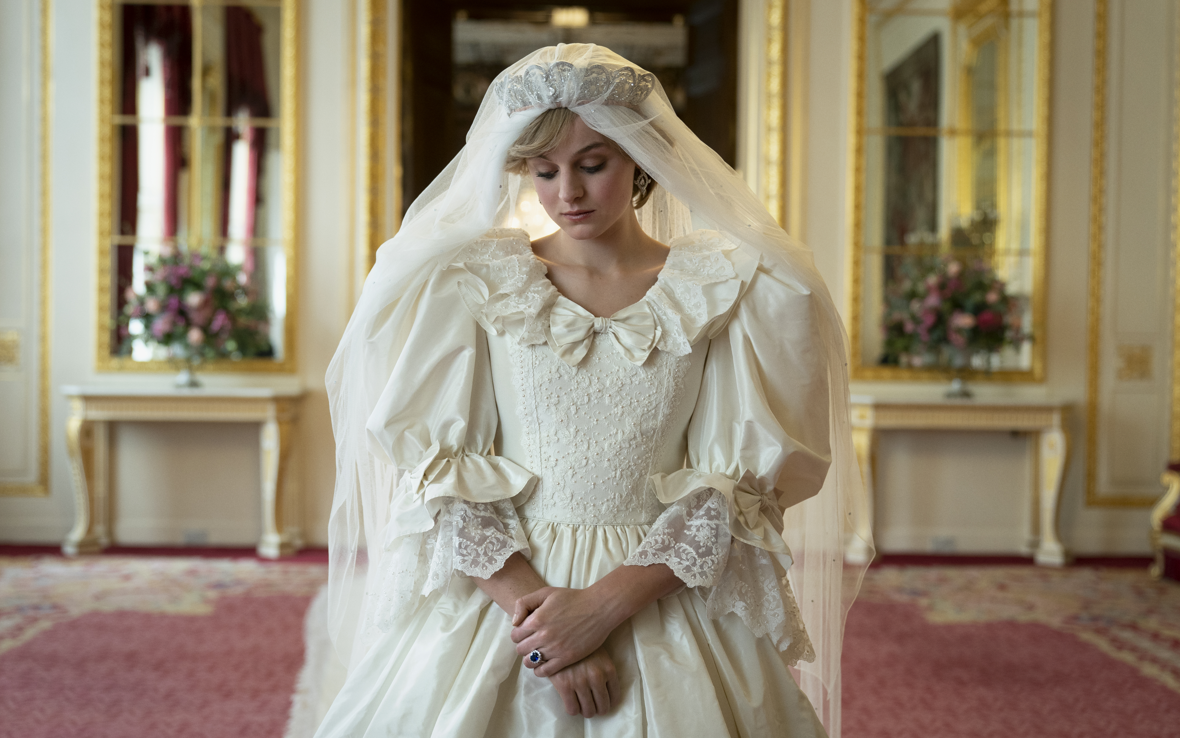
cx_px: 591
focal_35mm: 47
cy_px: 386
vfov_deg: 27.4
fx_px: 1512
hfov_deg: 42.6
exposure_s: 1/100
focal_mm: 46
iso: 1000
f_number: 2.8
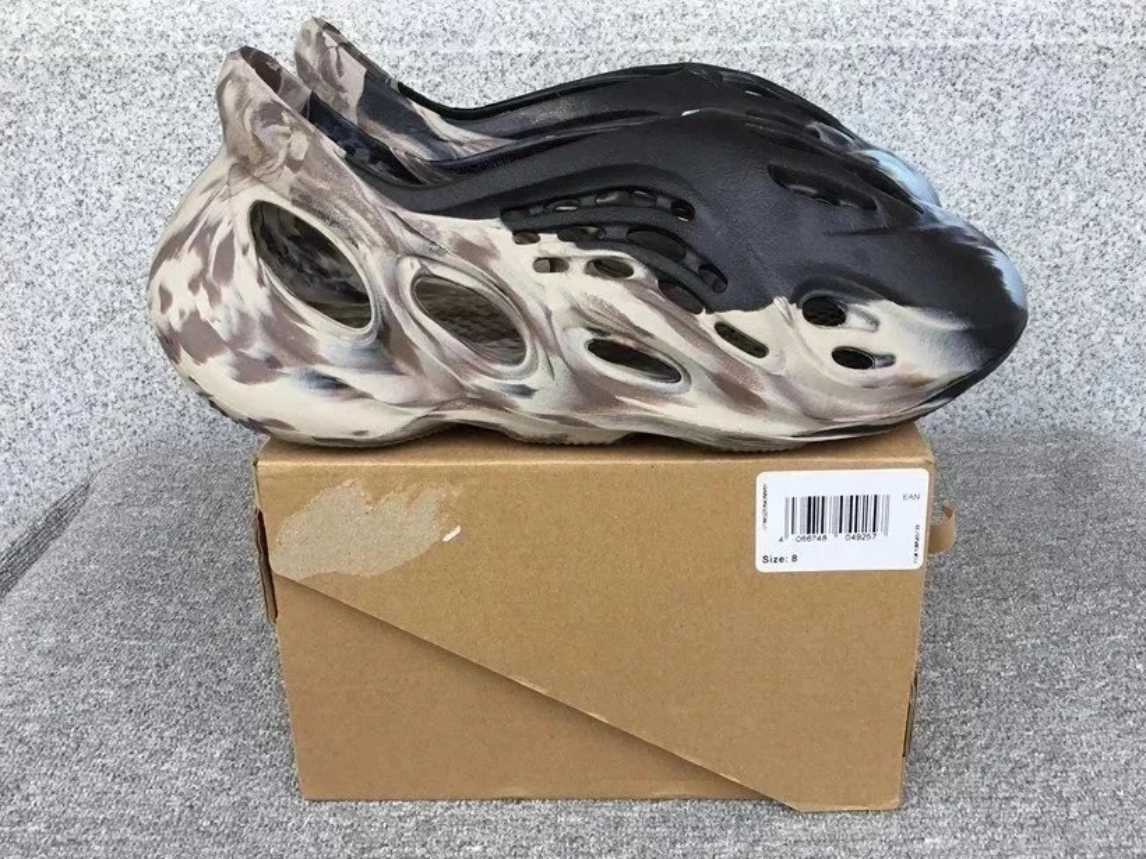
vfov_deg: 41.7
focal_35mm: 34
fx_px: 1125
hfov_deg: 53.9
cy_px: 404
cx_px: 604
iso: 25
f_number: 2.4
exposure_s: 1/262
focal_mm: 3.3
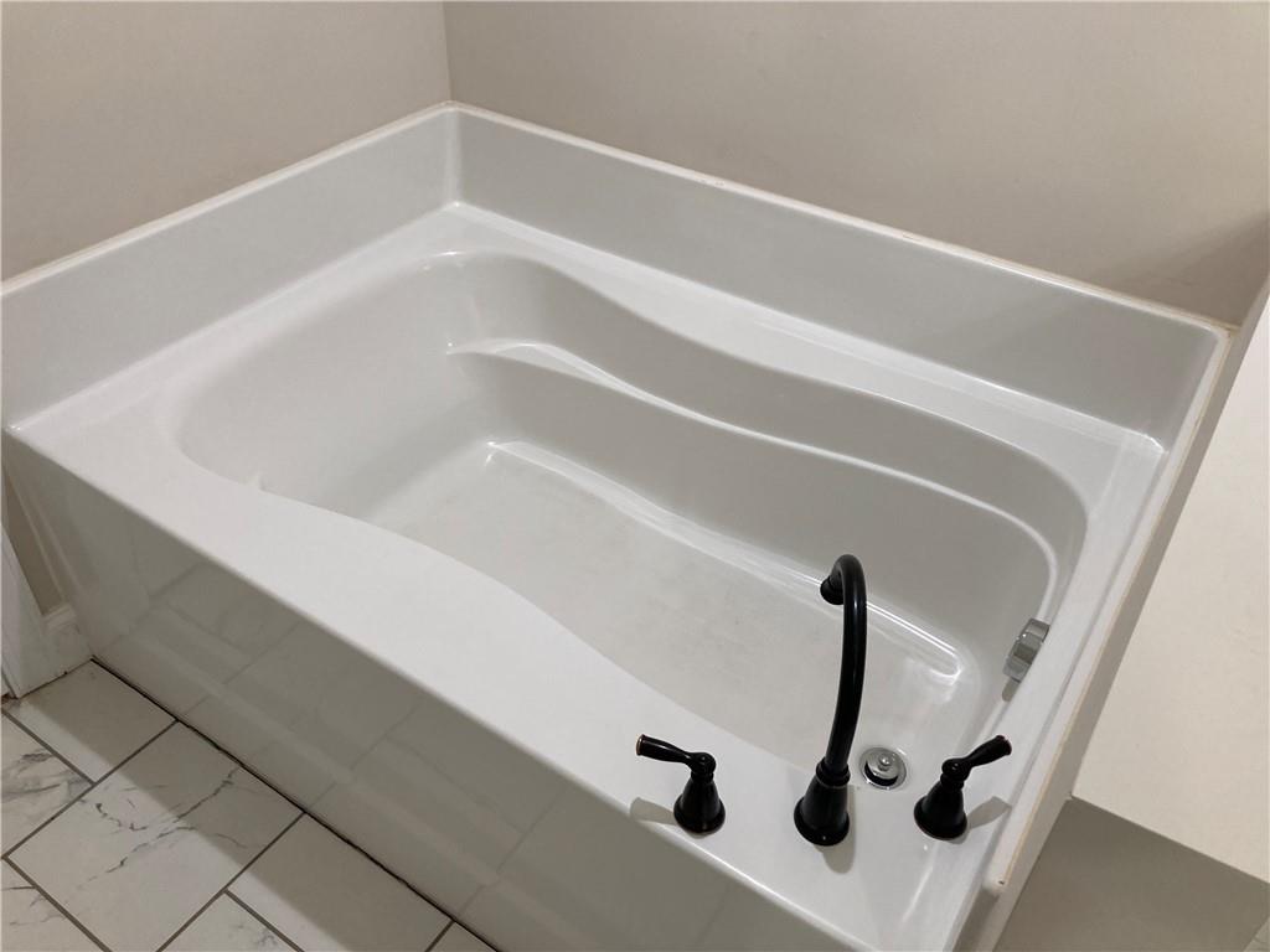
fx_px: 1027
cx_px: 635
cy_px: 476
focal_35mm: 28
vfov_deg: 49.7
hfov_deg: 63.4
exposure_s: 1/60
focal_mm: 3.99
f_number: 1.8
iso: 80
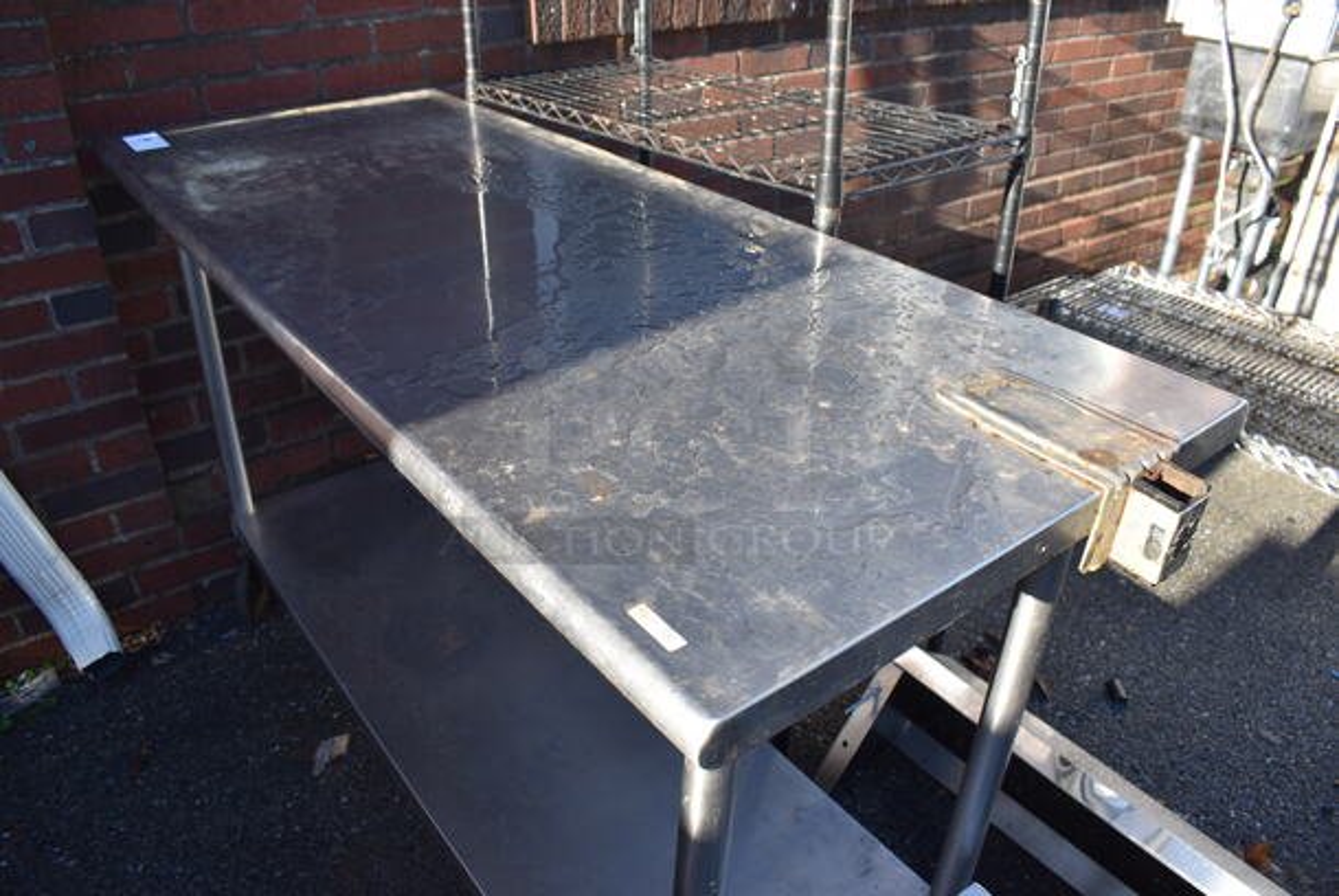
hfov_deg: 67.3
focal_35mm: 27
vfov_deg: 48.0
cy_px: 448
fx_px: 1005
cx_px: 670
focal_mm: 18
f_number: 6.3
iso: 200
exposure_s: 1/160
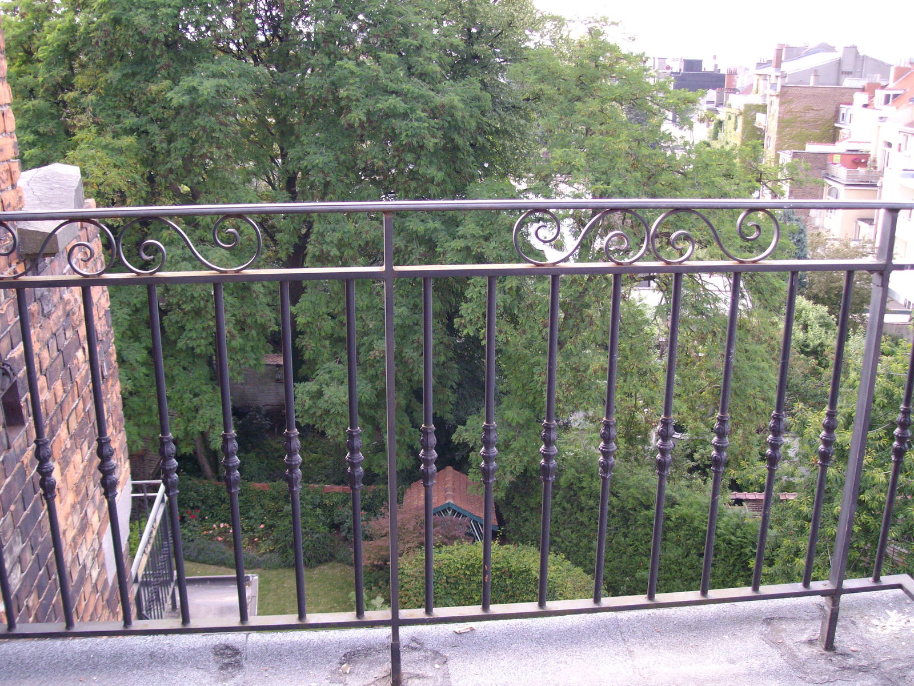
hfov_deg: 51.4
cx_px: 457
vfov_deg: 39.7
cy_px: 343
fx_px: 951
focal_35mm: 36
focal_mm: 6
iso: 160
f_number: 2.7
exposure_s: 1/200
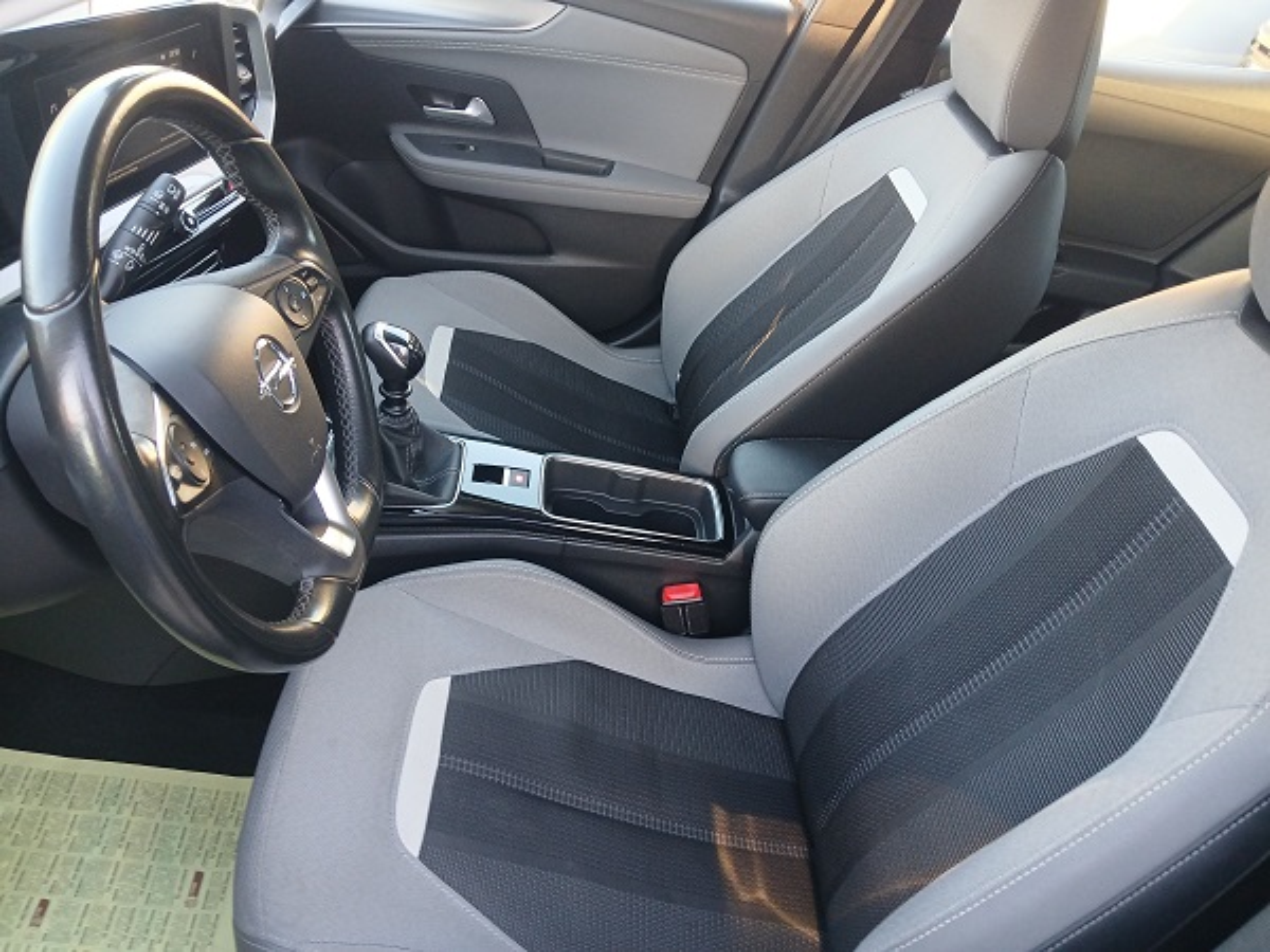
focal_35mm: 26
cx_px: 635
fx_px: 954
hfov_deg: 67.3
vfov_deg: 53.1
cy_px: 476
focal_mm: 3.98
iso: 160
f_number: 1.8
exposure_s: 1/50
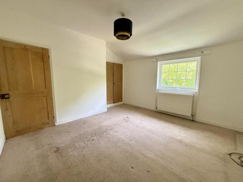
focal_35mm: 14
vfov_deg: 85.7
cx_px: 122
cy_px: 91
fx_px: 98
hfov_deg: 102.1
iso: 400
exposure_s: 1/89
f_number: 2.2
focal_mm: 2.22
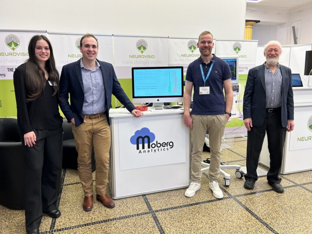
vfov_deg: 53.1
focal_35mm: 26
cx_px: 156
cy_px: 117
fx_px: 234
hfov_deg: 67.3
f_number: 1.5
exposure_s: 1/100
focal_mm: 5.7
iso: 50
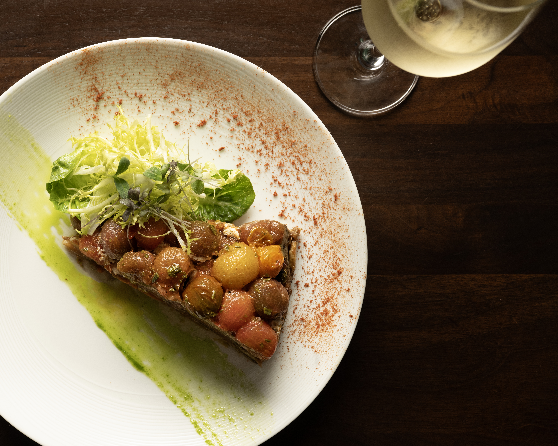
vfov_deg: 34.8
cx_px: 161
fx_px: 710
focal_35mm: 43
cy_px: 253
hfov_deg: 42.0
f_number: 6.3
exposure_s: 1/125
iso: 400
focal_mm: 30
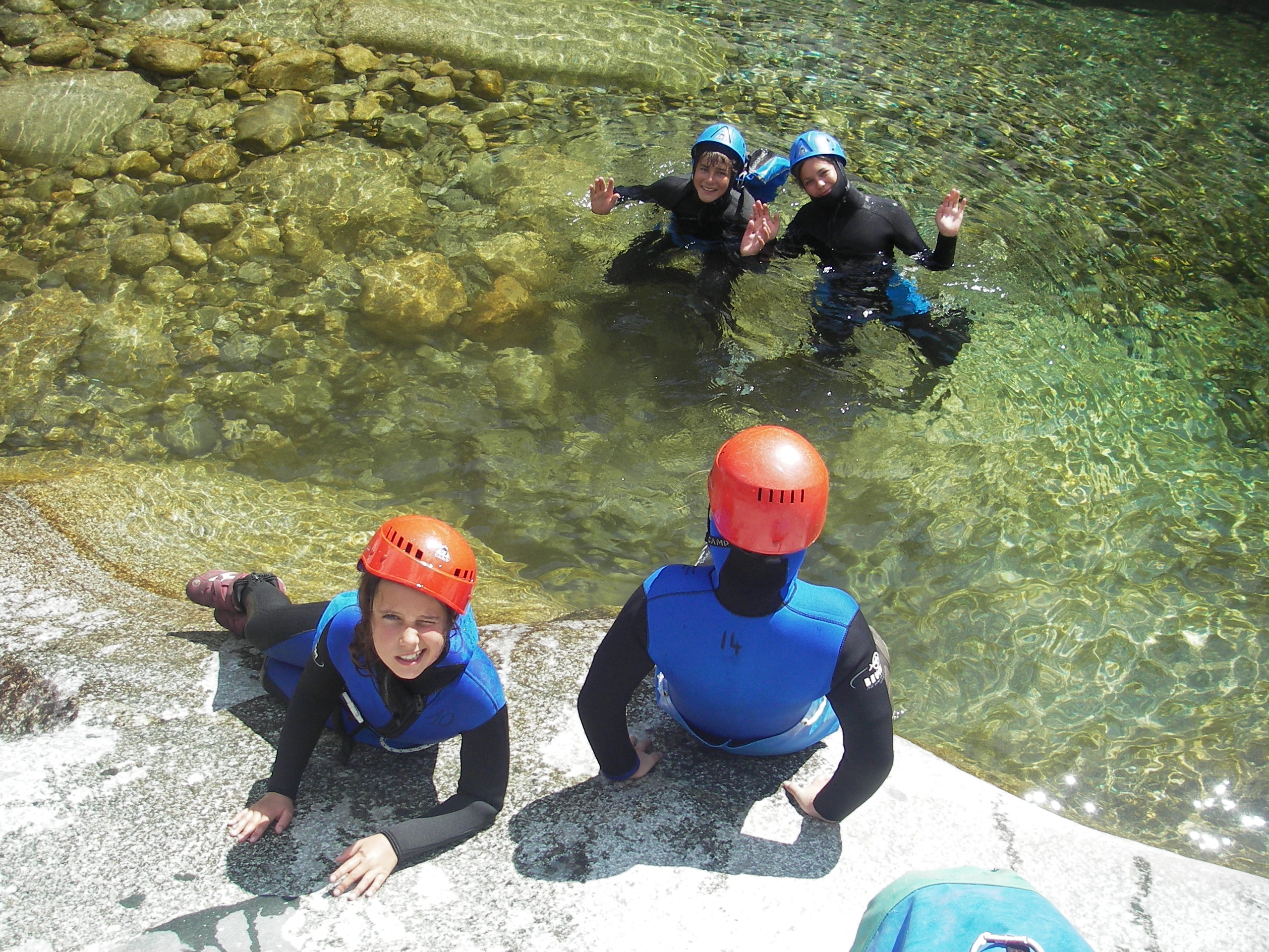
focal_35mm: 38
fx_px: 1393
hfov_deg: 49.0
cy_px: 476
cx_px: 634
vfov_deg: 37.7
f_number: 3.3
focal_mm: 6.3
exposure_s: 1/320
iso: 50
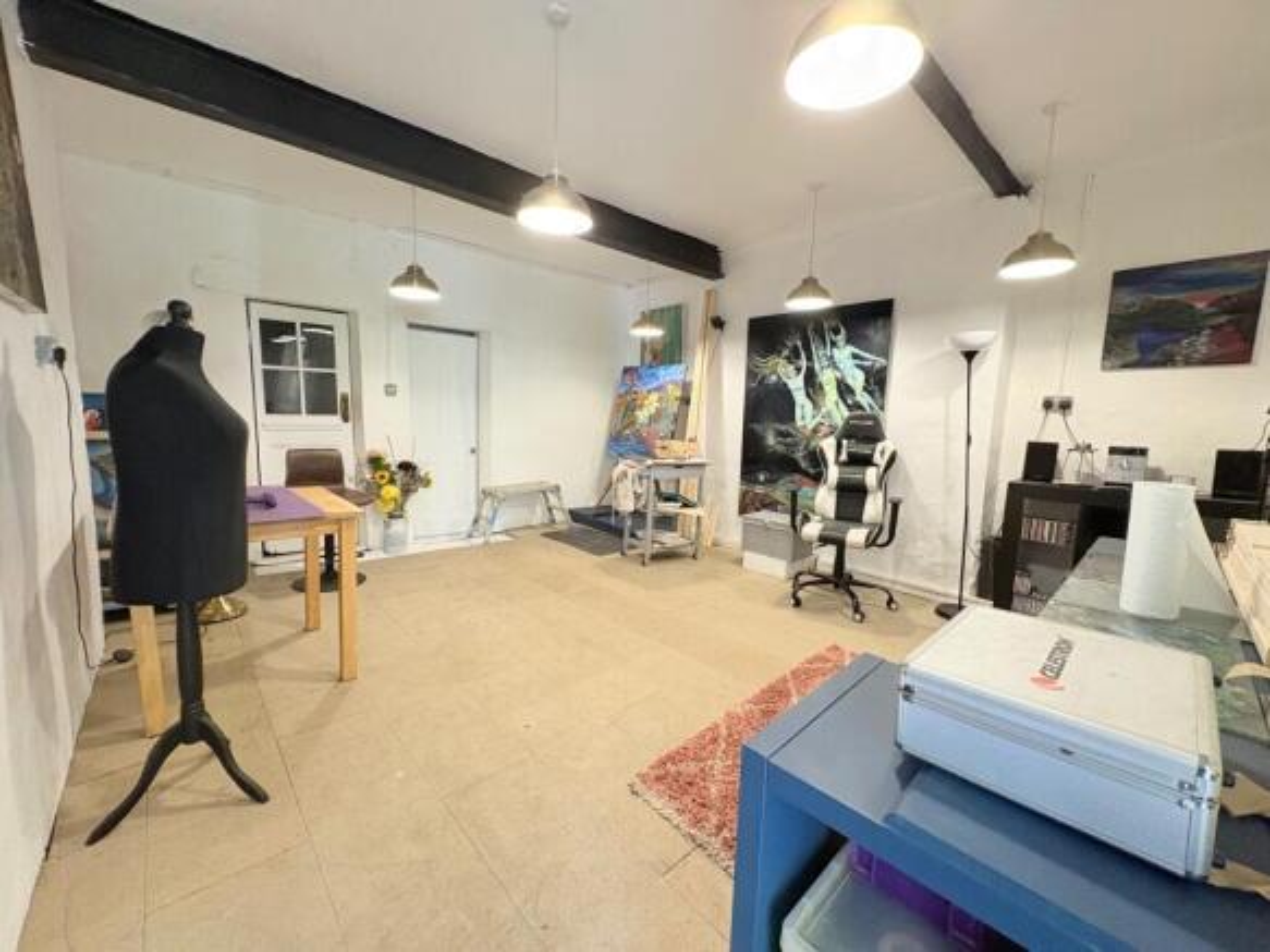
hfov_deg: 102.1
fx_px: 514
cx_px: 635
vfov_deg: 85.7
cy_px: 476
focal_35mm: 14
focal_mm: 2.22
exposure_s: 1/50
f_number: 2.2
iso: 250
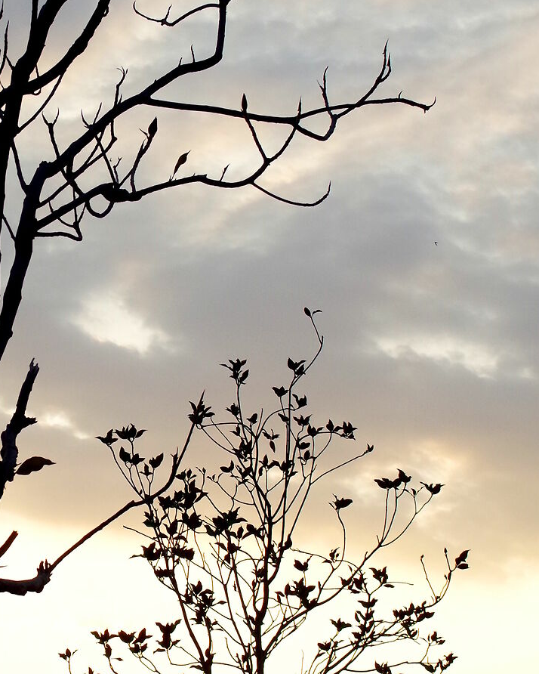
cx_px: 69
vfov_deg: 18.1
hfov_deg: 14.4
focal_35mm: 106
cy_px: 373
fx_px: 2113
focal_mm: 28
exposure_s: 1/1000
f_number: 6.3
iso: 800
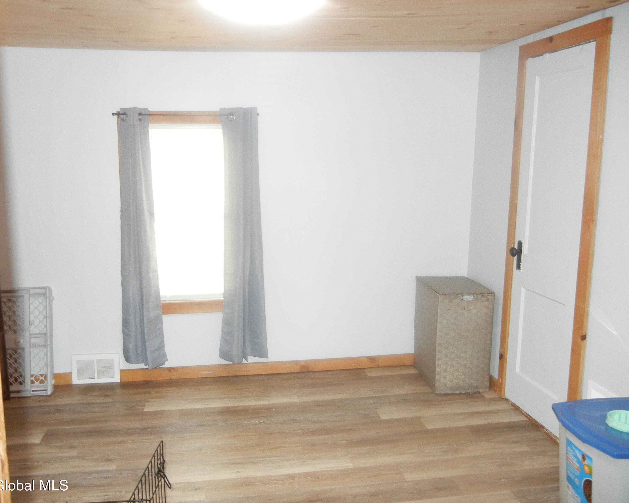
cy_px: 251
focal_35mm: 32
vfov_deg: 45.8
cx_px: 289
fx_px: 596
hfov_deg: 55.6
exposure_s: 1/30
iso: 514
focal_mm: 5.4
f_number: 3.5
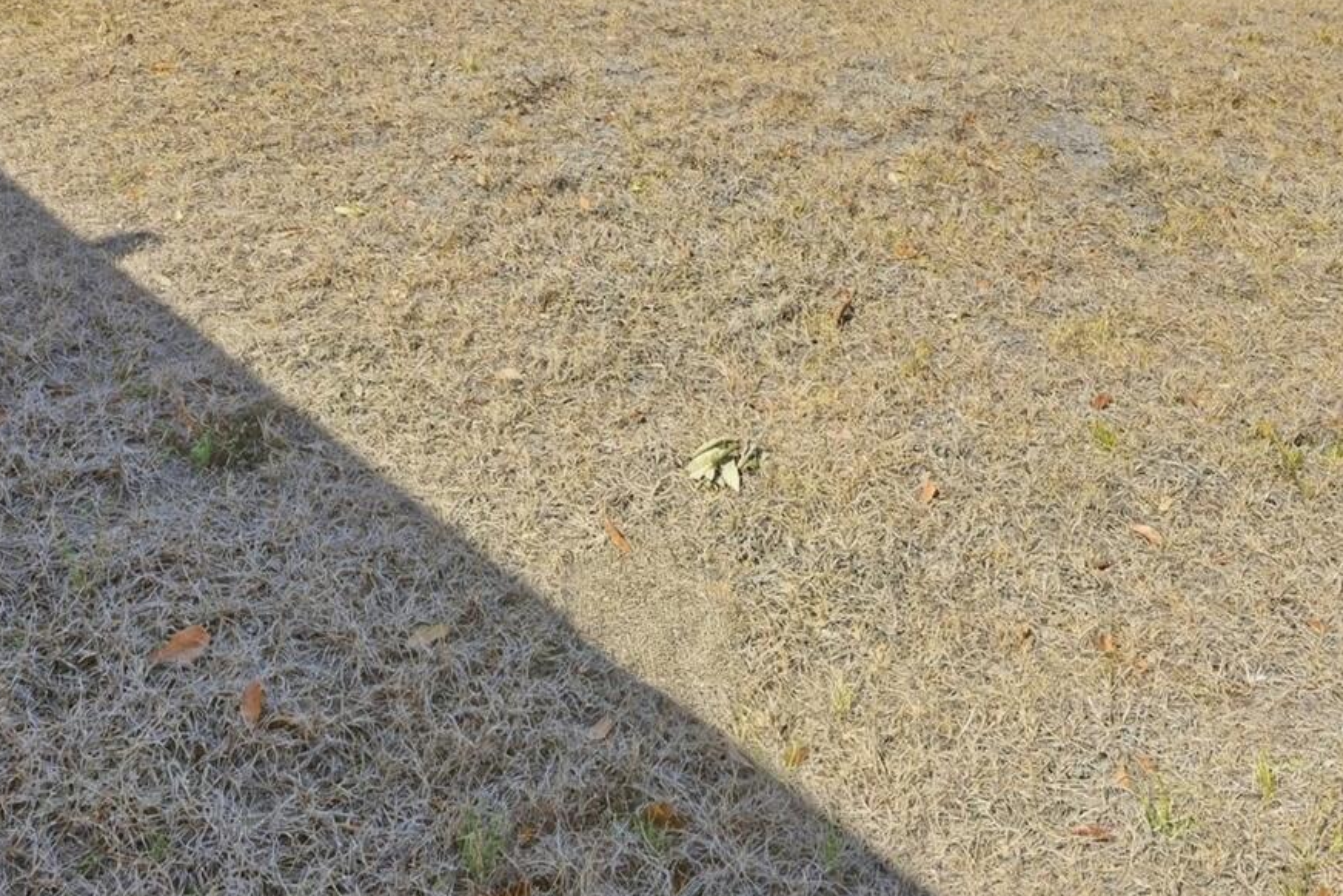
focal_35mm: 44
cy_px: -186
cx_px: 904
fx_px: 1658
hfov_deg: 43.4
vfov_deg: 26.7
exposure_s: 1/16000
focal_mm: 15.5
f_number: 8
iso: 400
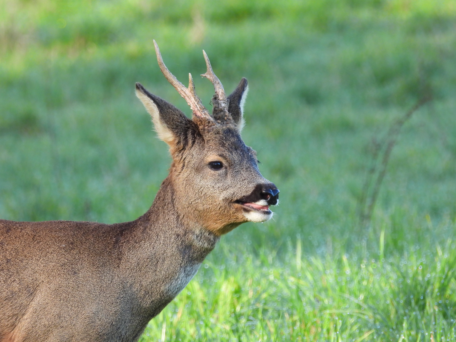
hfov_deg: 2.1
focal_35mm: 950
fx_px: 12514
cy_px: 171
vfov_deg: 1.6
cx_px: 228
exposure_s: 1/125
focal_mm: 170
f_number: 5.6
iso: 400
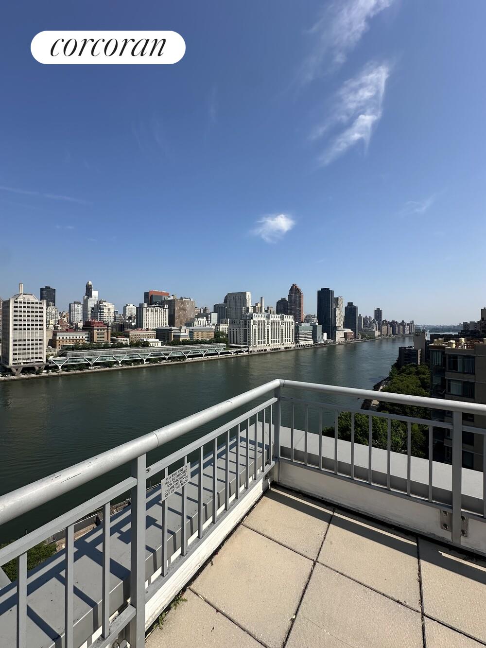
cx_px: 243
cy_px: 324
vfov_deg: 102.1
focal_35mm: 14
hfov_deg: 85.7
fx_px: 262
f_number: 2.2
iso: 50
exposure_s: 1/2681
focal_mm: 2.22
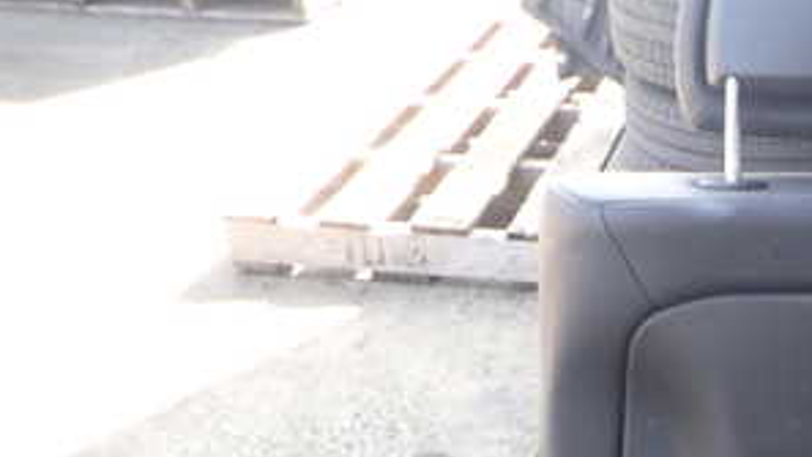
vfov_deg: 21.4
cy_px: 394
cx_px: 768
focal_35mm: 55
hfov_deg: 35.1
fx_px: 1184
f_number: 2
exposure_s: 1/125
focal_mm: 4.5
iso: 125
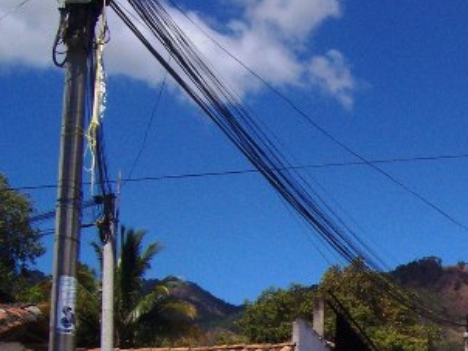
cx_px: 555
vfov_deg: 15.8
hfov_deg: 20.4
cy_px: 416
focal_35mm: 90
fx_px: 1218
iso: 140
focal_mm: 5.6
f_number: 5.1
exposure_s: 1/1401
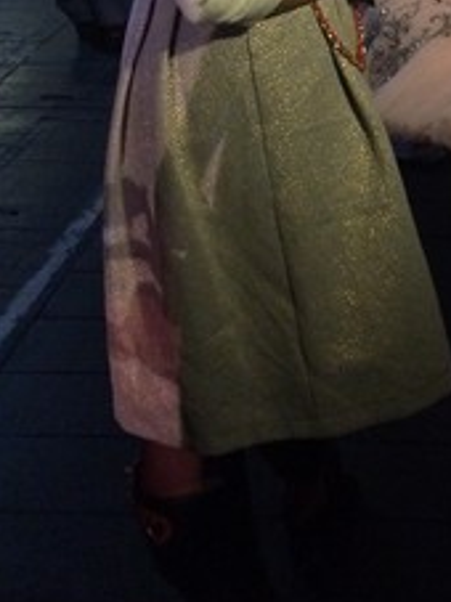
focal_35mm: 69
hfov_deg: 20.3
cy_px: -11
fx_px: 1200
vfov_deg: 26.6
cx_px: 492
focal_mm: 4.15
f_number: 2.2
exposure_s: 1/17
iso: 320
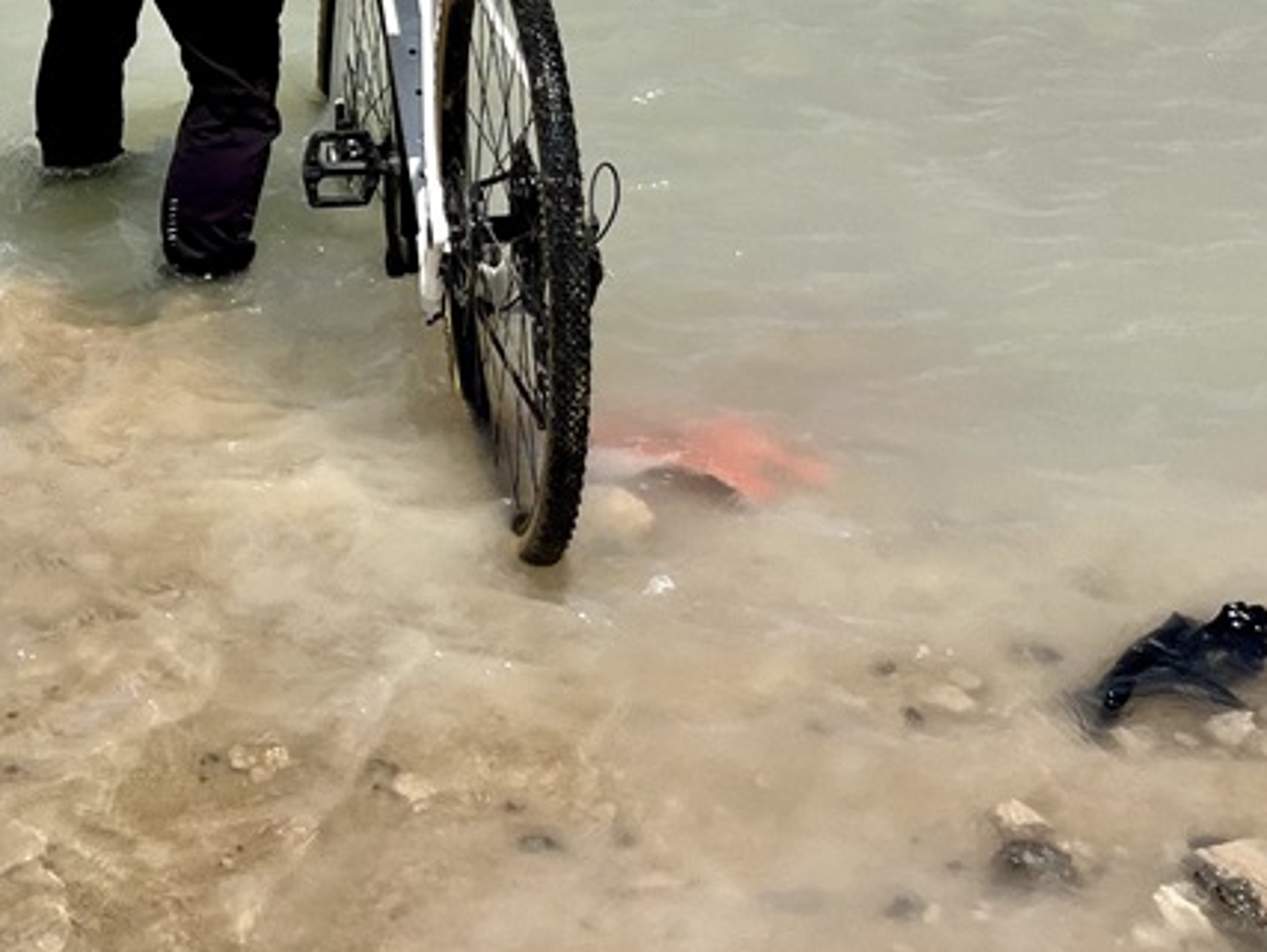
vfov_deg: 16.8
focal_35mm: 73
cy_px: -753
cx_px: 424
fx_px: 2674
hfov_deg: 26.5
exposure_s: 1/7874
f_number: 1.6
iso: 50
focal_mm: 5.1
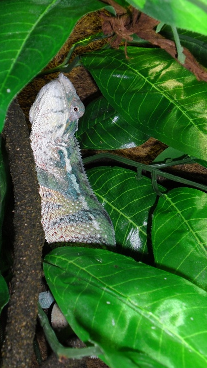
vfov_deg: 40.6
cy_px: 182
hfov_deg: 23.4
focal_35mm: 51
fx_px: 498
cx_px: 71
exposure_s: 1/60
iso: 200
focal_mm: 8.2
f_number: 4.3
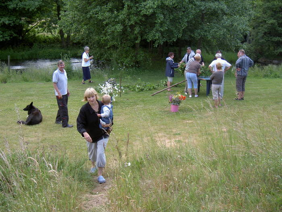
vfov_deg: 36.8
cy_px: 106
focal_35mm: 39
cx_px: 141
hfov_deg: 47.9
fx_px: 318
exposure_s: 1/160
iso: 50
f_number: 2.8
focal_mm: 8
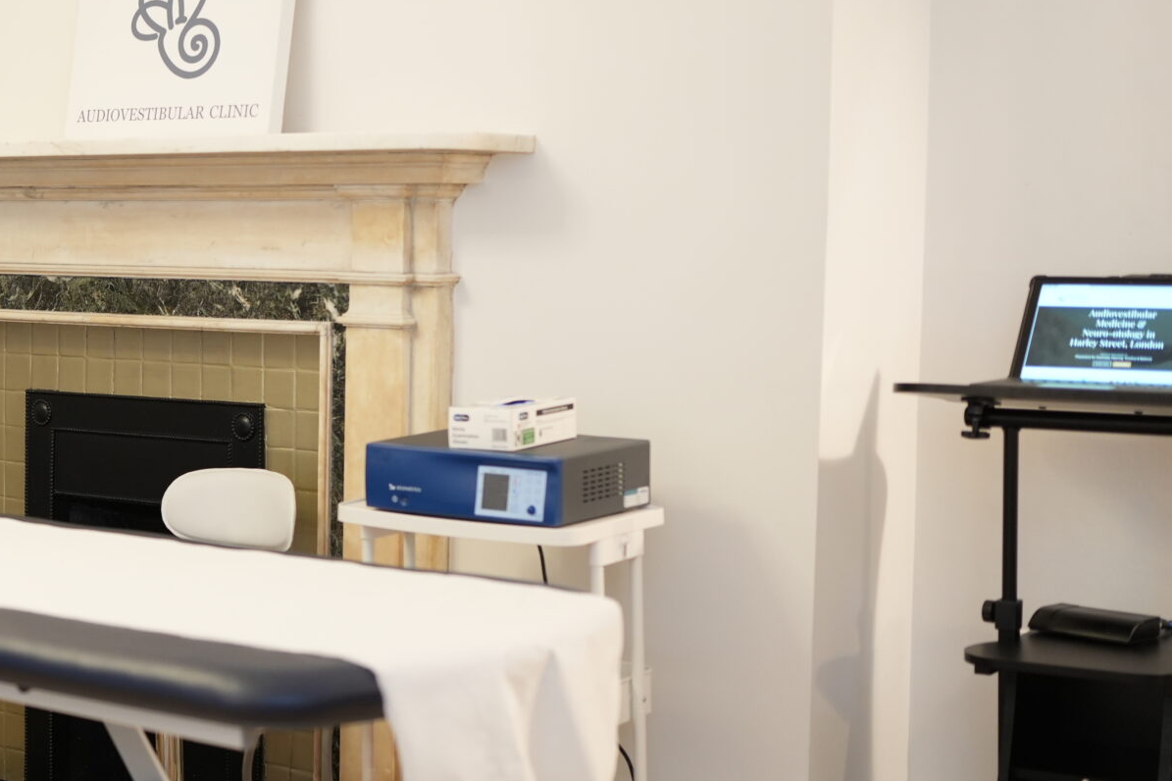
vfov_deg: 18.2
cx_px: 82
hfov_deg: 26.0
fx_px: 2441
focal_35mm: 75
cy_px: 377
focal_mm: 35
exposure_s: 1/125
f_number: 1.6
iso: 800
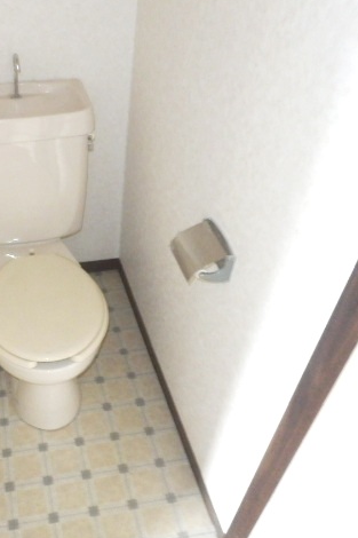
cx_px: 64
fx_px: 508
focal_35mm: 34
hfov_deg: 37.3
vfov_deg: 55.8
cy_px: 267
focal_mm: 4.2
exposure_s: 1/30
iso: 800
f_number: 3
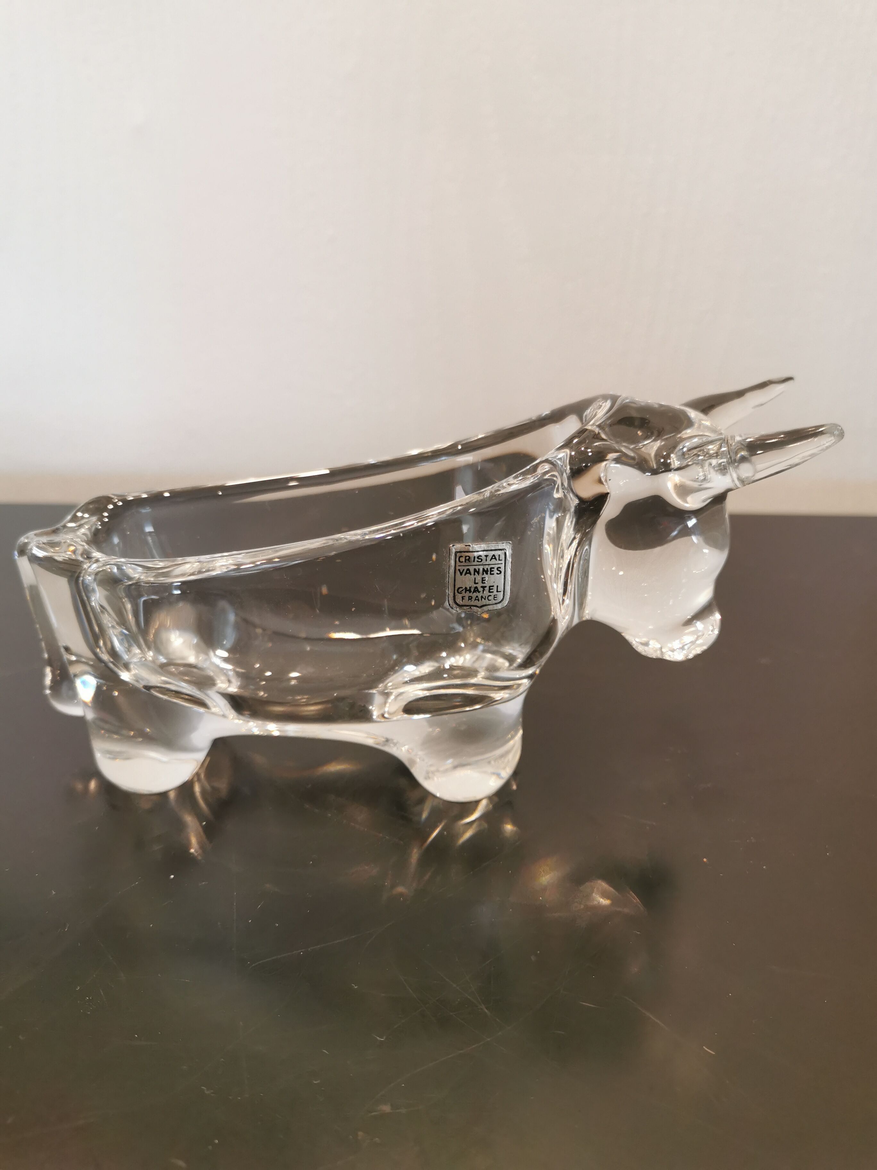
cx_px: 438
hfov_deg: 51.4
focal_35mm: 27
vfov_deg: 65.3
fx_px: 912
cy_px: 585
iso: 200
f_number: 1.8
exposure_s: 1/50
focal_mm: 5.58
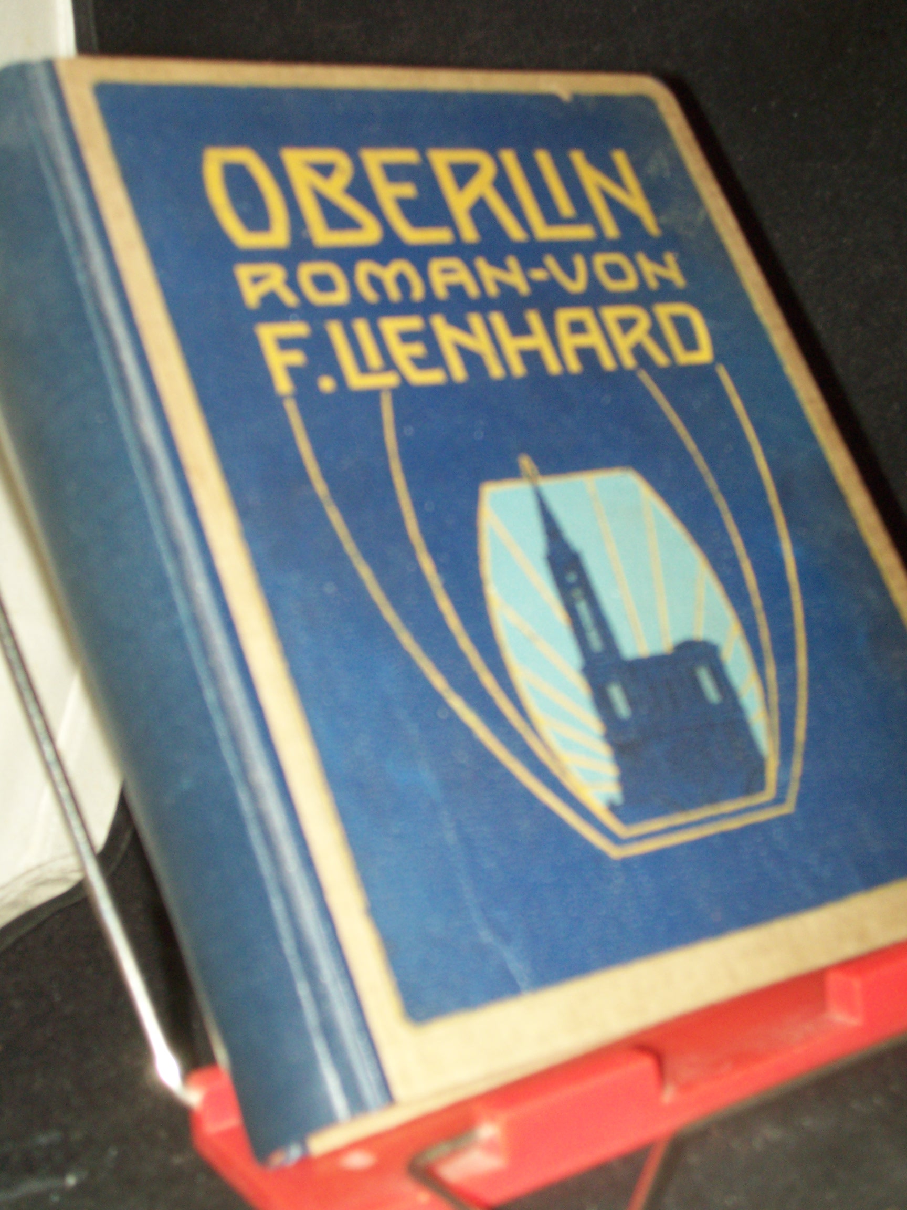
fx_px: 1852
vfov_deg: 36.2
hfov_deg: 27.5
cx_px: 454
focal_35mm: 53
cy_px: 605
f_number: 3.2
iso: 160
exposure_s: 1/80
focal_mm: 8.7
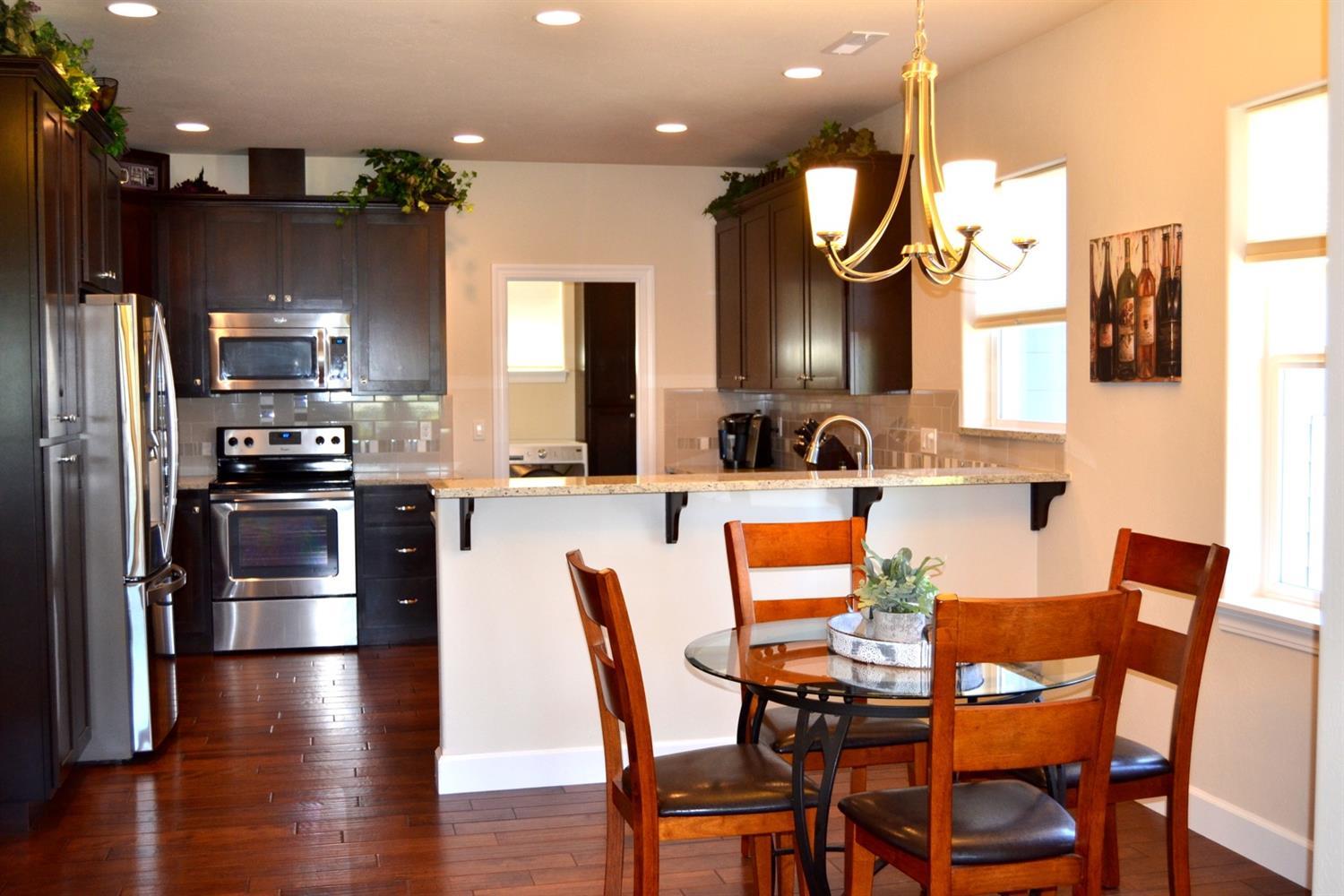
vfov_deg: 36.9
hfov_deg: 53.1
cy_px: 448
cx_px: 672
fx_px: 1344
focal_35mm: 36
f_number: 4
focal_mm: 24
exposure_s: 1/80
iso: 400
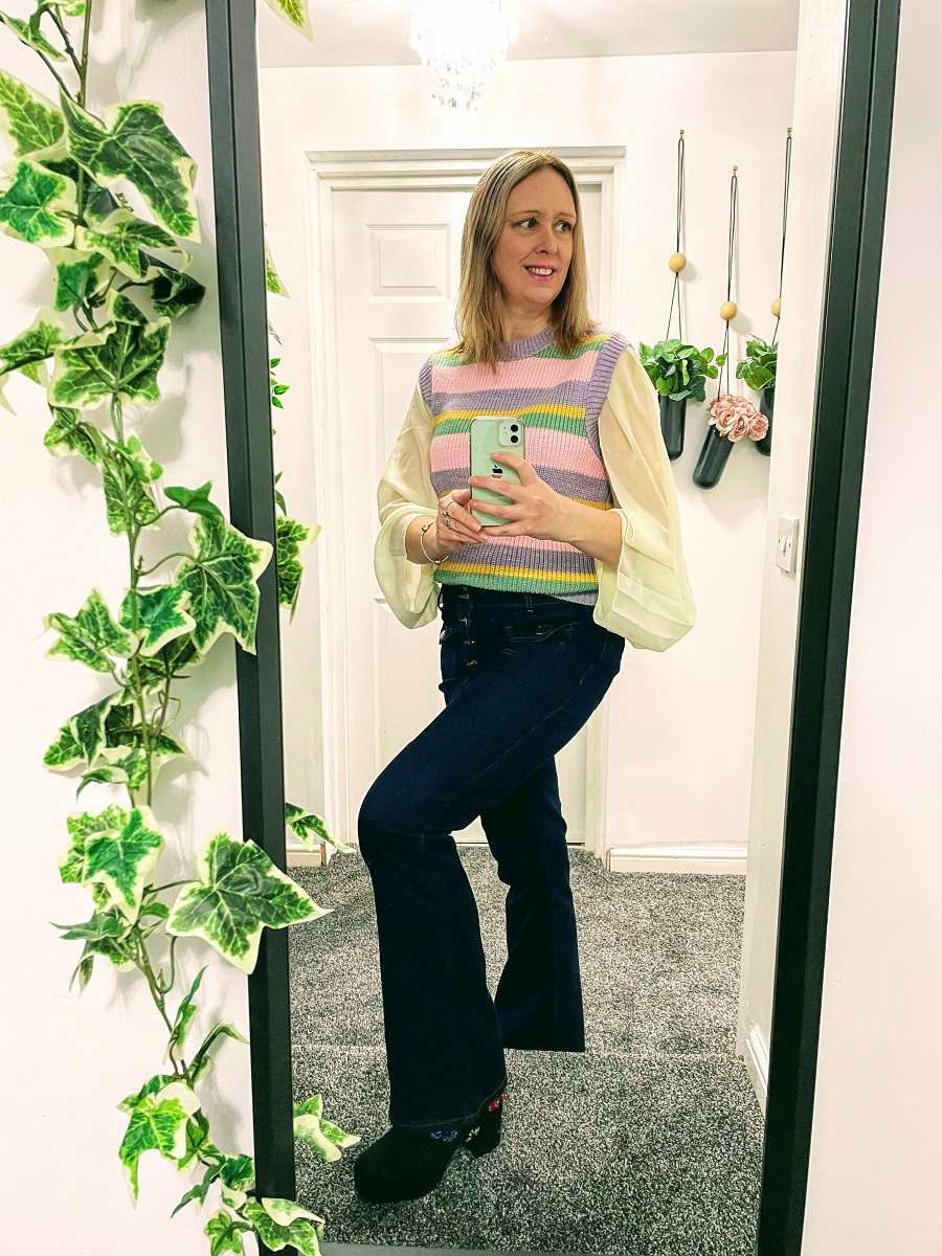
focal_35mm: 26
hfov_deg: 53.1
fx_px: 943
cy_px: 628
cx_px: 471
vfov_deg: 67.3
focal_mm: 4.2
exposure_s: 1/50
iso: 125
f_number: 1.6
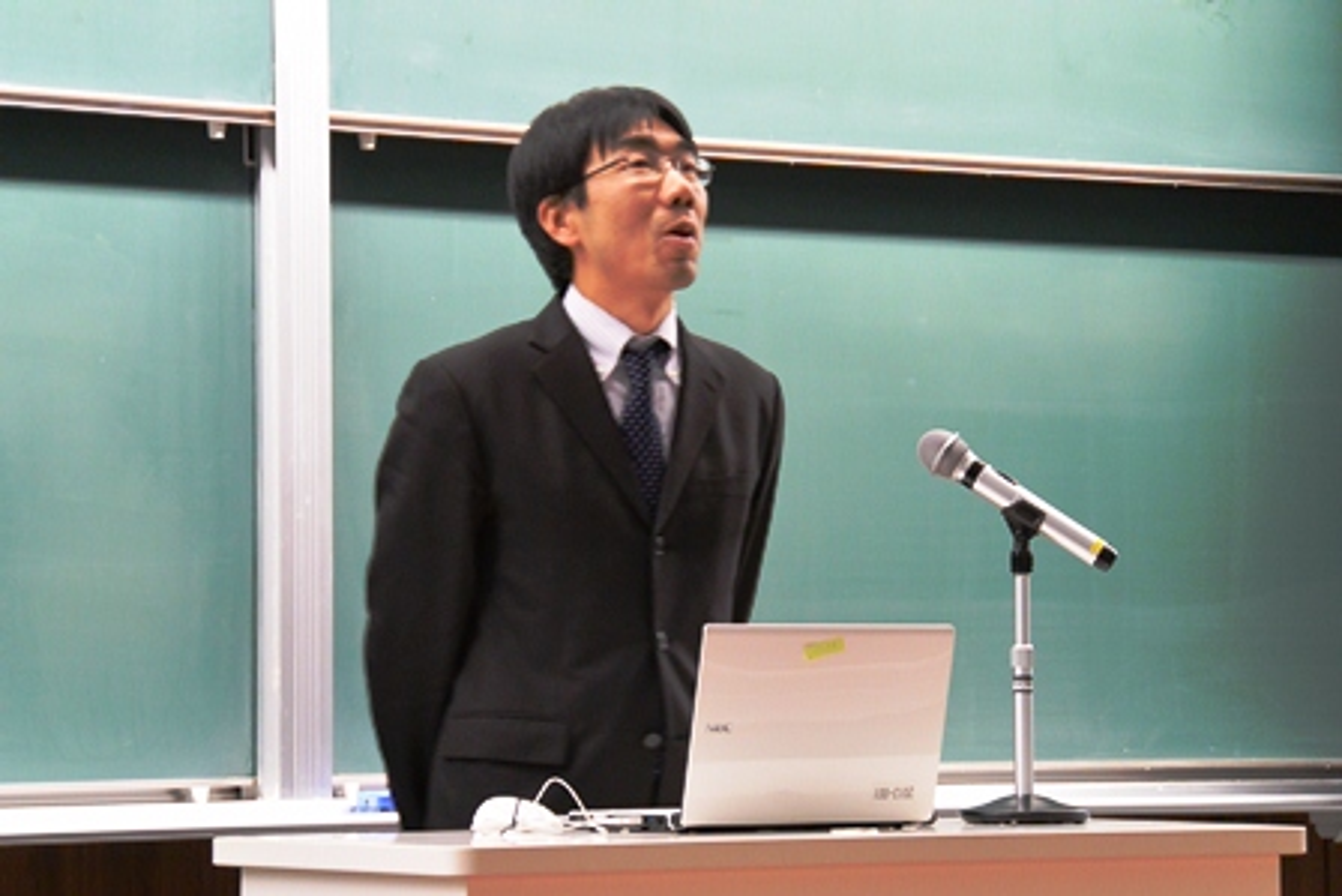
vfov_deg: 10.6
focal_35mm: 129
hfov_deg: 15.9
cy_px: 448
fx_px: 4810
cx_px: 671
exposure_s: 1/15
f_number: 5.6
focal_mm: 48
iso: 800
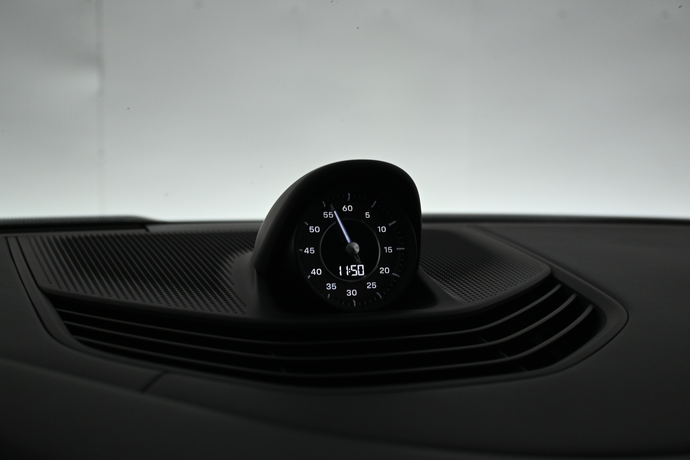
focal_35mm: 39
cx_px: 345
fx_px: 747
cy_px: 230
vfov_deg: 34.2
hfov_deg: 49.6
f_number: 4.5
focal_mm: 26
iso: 640
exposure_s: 1/80
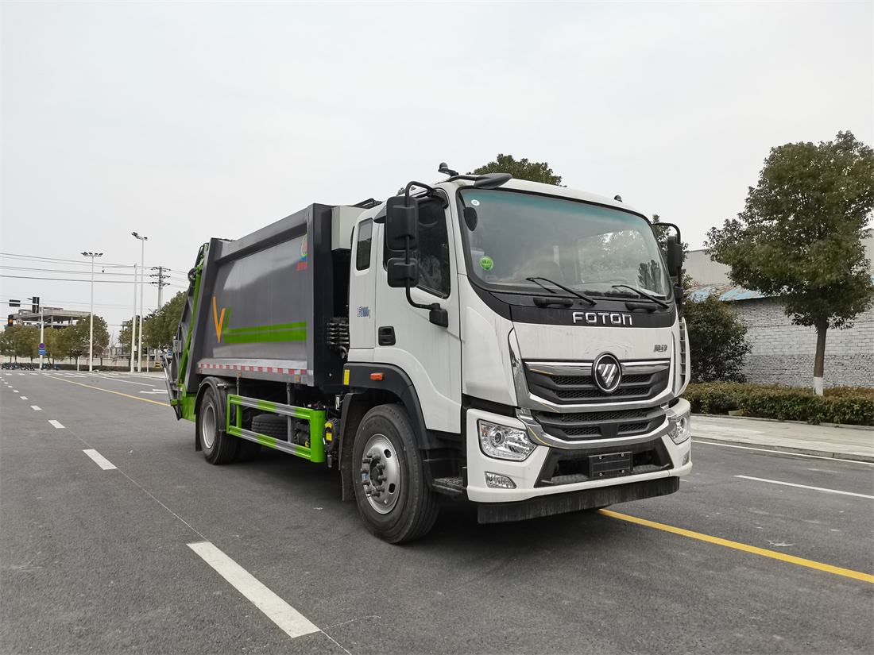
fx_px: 656
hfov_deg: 67.3
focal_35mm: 26
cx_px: 437
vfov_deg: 53.1
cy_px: 328
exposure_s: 1/413
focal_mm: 5.58
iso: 50
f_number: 1.8
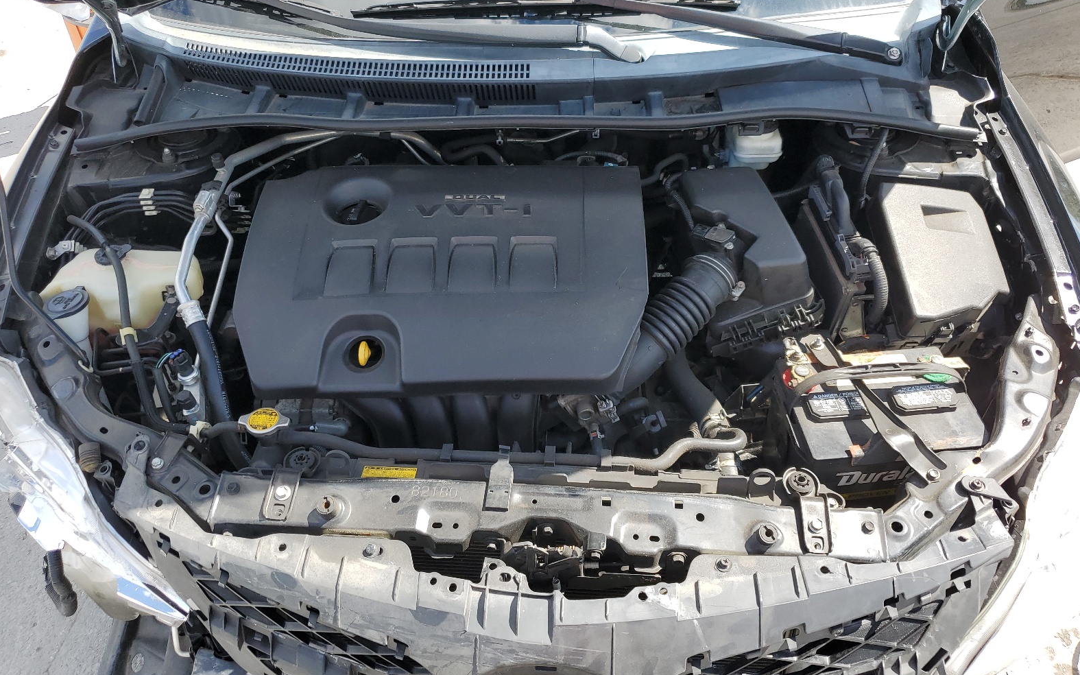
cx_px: 547
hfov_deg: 66.5
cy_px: 292
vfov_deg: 44.4
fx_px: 824
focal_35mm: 28
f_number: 1.5
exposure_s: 1/833
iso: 50
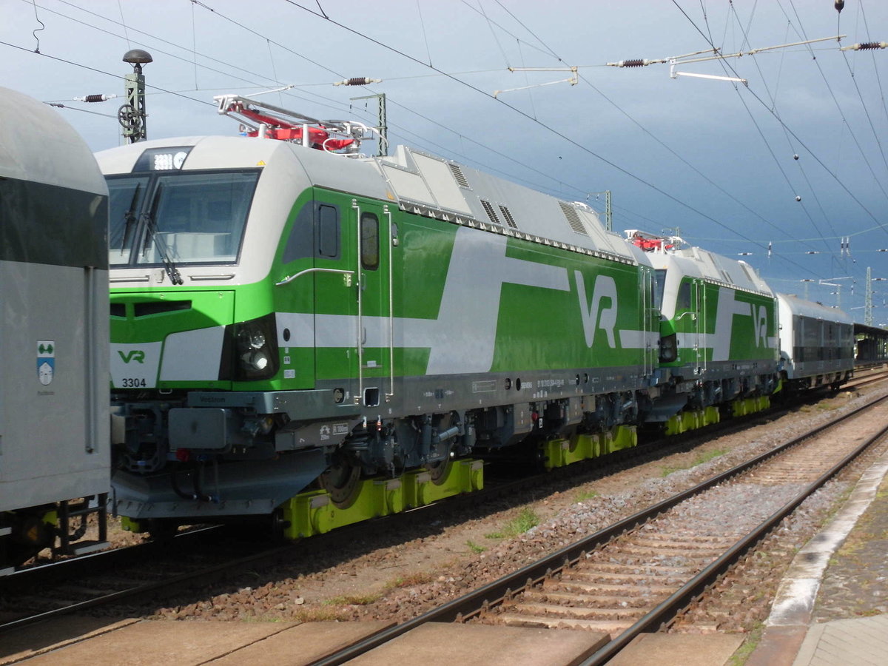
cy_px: 333
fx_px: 1616
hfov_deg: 30.7
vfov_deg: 23.3
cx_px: 444
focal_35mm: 63
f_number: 5.1
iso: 100
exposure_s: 1/469
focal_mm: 11.2
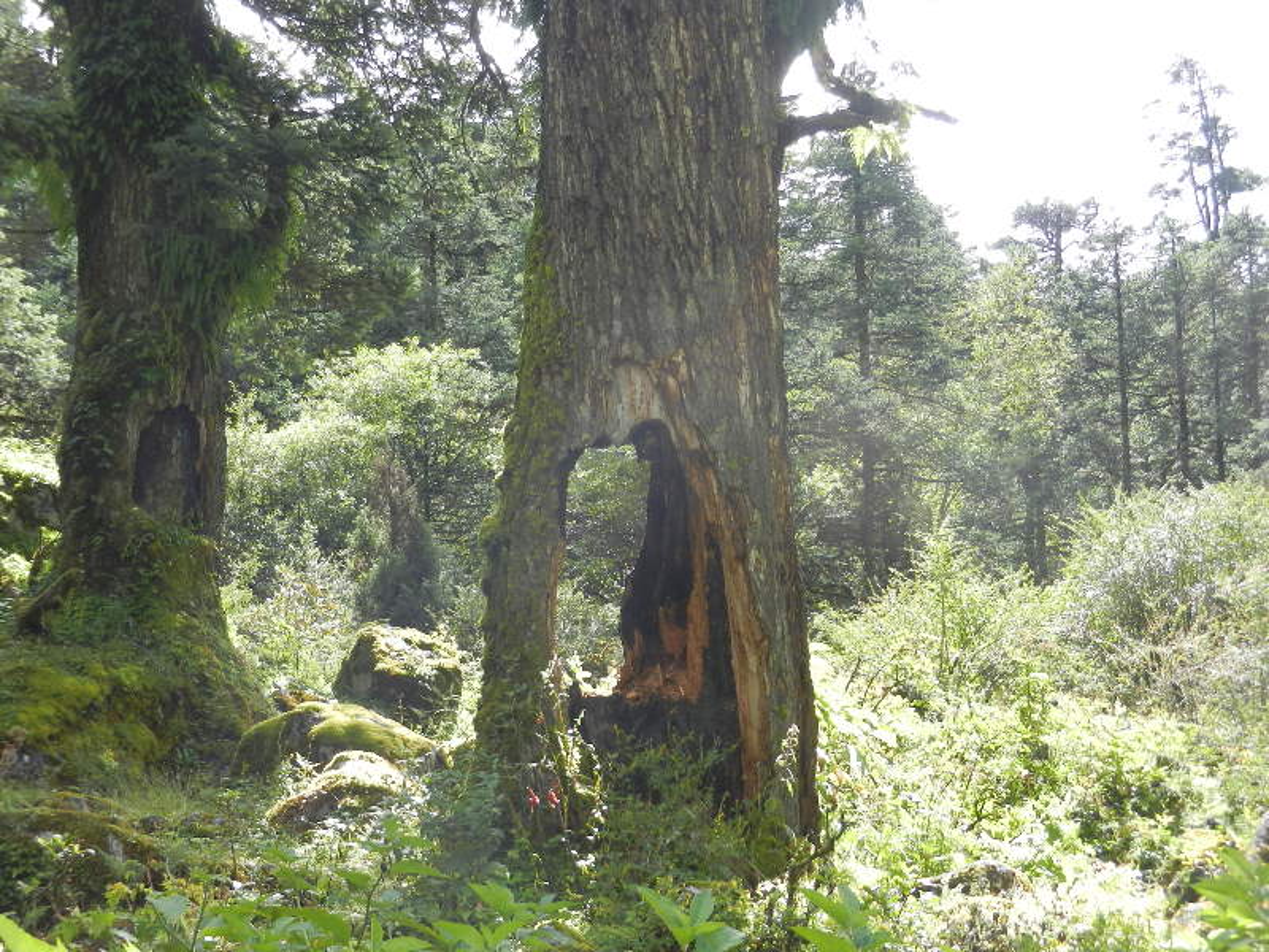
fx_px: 2200
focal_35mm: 60
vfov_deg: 24.4
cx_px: 634
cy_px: 476
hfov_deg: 32.2
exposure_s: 1/160
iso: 160
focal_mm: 10.9
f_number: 4.5
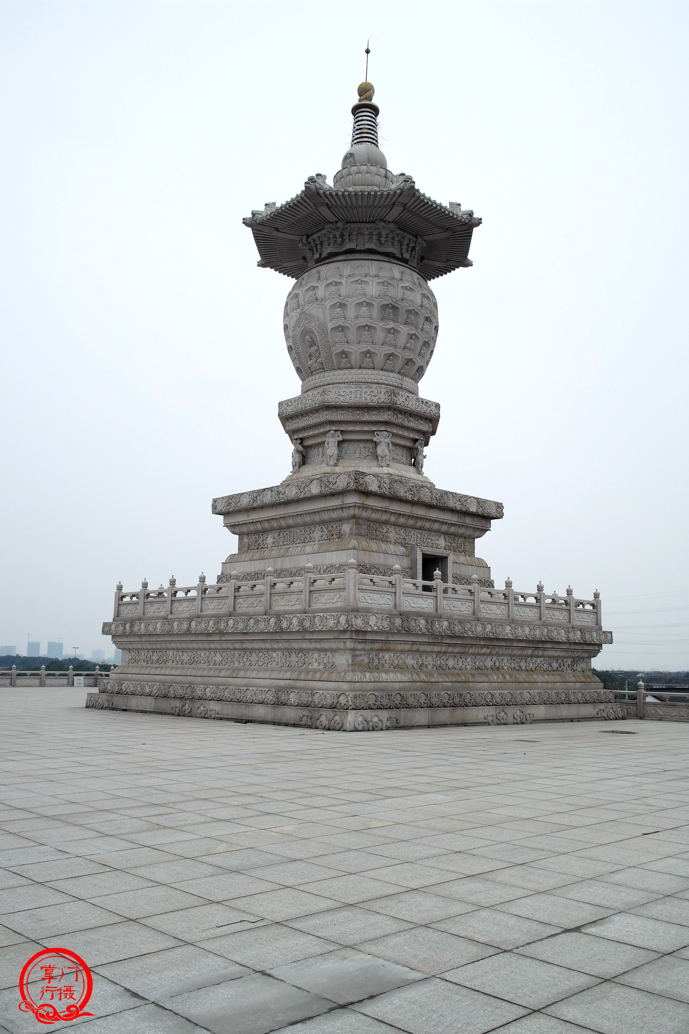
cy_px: 517
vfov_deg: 61.9
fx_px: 861
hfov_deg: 43.6
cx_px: 344
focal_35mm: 30
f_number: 5.6
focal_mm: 20
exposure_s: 1/200
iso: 100
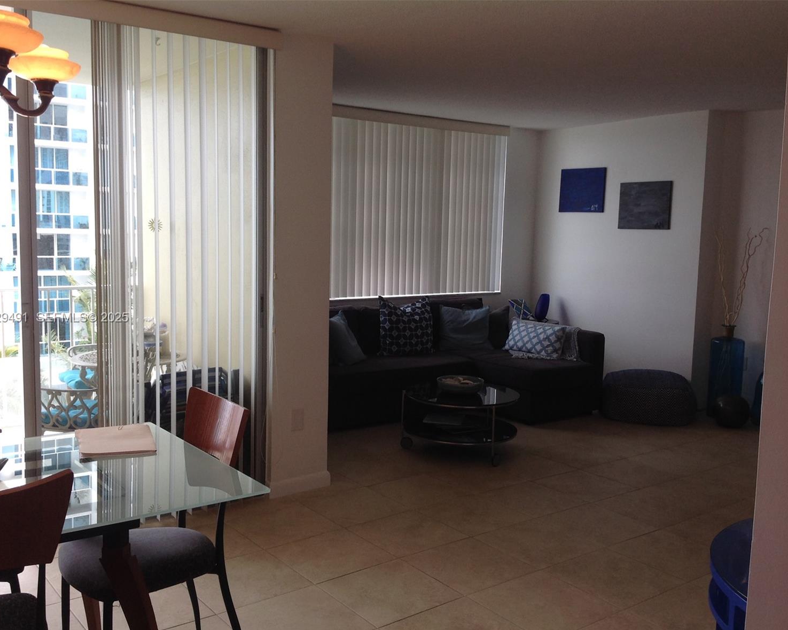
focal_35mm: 37
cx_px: 389
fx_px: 863
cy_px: 318
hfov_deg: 49.1
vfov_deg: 40.1
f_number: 2.4
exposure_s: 1/120
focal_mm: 4.28
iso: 50
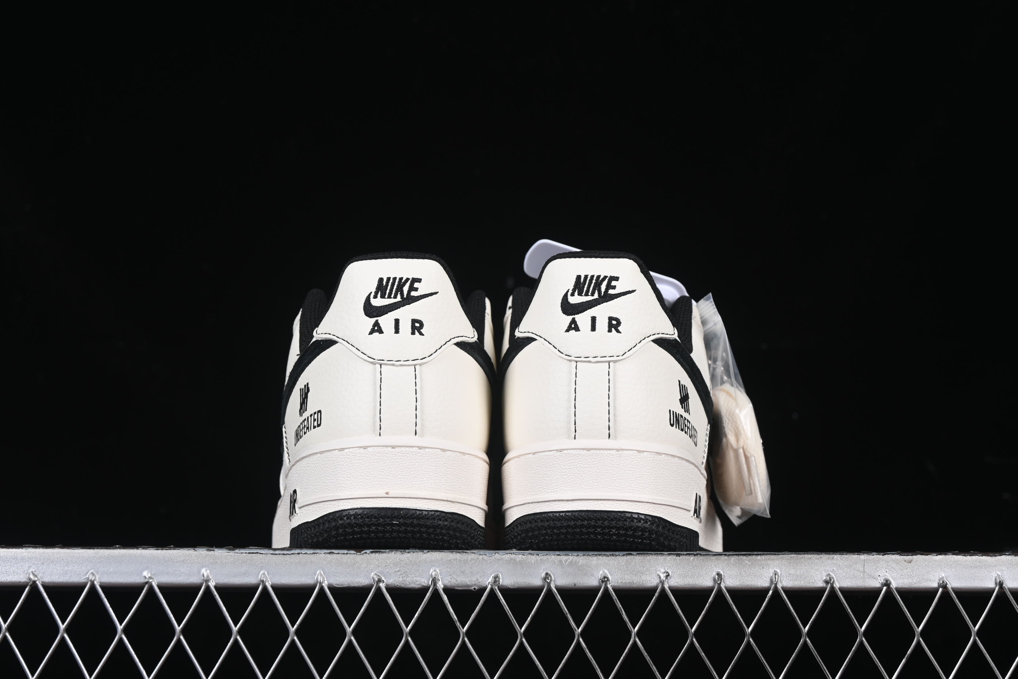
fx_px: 2121
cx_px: 509
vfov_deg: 18.2
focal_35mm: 75
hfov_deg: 27.0
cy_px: 340
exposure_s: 1/80
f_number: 8
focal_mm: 50
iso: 160
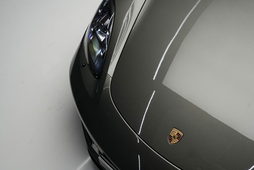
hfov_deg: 54.4
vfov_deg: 37.9
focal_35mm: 35
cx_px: 127
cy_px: 85
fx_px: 247
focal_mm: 35
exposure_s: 1/60
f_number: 5.6
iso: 2000
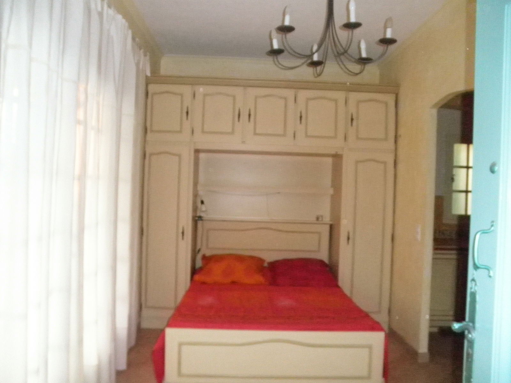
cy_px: 192
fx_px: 413
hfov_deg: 63.4
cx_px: 256
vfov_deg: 49.7
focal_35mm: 28
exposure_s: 1/30
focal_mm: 5
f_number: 8.5
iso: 1600
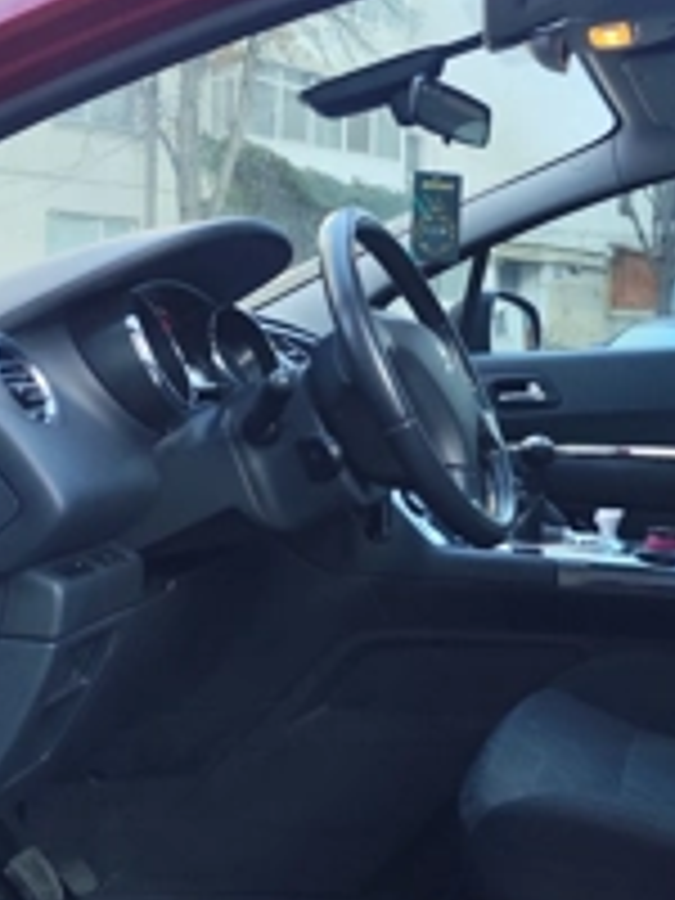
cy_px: 351
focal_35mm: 46
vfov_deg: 41.0
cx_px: 621
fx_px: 1196
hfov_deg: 30.0
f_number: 1.65
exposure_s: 1/100
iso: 80
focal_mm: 6.19
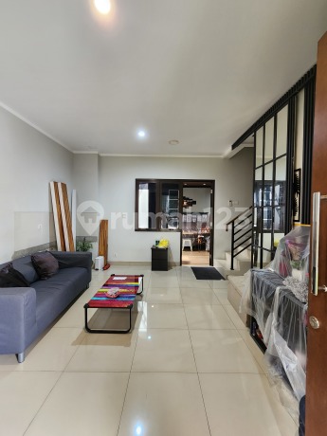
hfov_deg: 89.9
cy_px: 218
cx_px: 164
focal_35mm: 13
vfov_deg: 106.2
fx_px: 164
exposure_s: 1/33
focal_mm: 2.2
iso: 320
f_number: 2.2
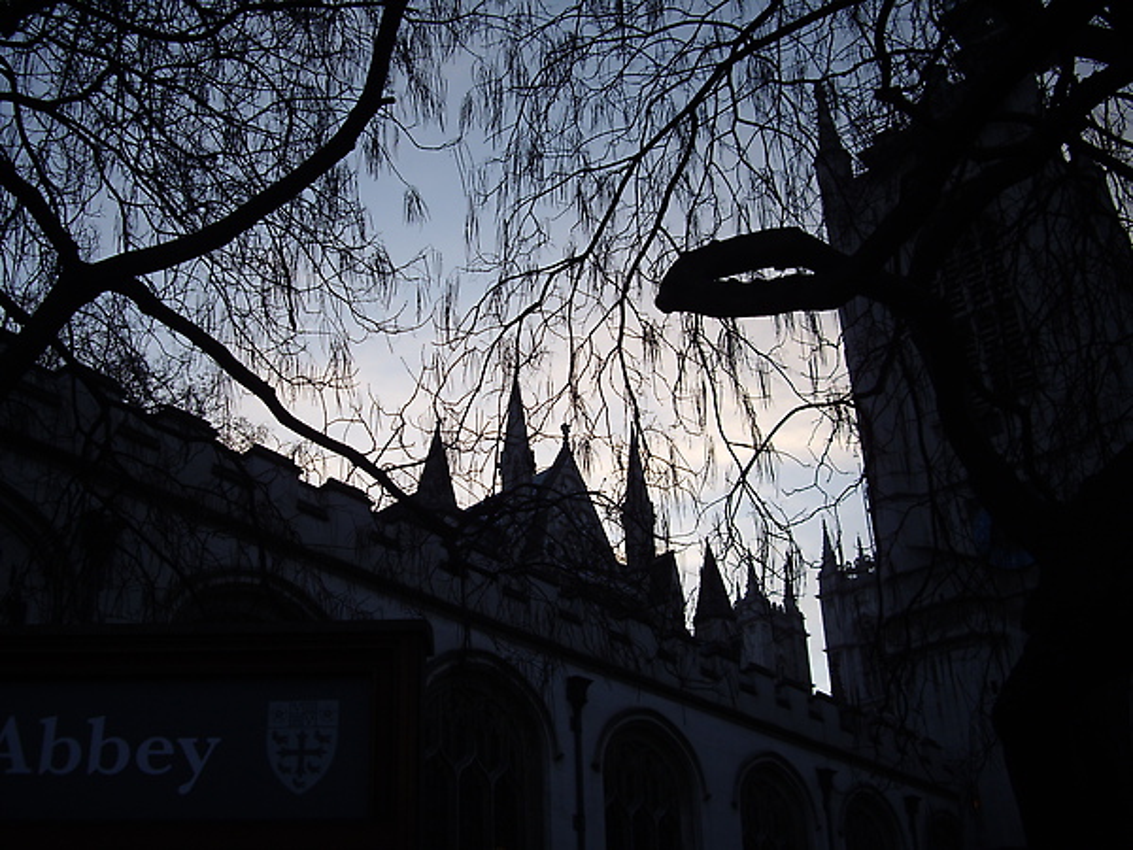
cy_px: 425
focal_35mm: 38
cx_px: 566
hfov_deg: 49.0
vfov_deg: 37.7
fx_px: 1244
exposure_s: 1/125
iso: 100
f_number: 2.8
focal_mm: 7.9
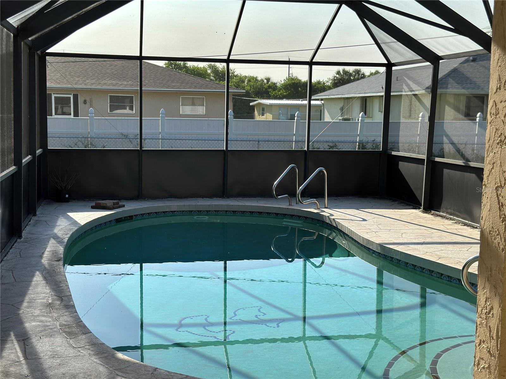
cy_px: 190
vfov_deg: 30.3
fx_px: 702
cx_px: 253
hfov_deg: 39.7
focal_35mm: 48
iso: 80
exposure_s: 1/2667
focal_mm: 6.86
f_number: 1.78
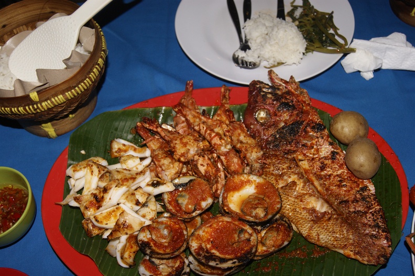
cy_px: 138
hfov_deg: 46.4
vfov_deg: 31.9
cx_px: 208
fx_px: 484
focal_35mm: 42
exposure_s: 1/60
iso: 400
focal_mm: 28
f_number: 5.6
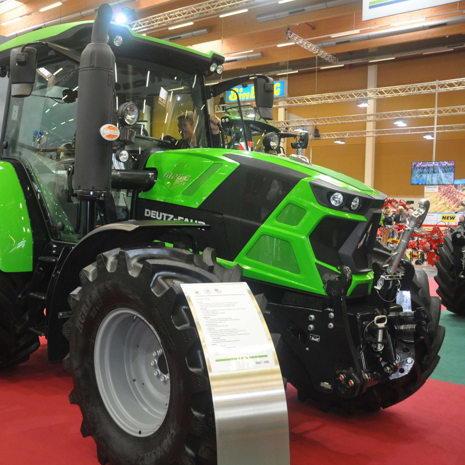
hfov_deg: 45.9
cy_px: 233
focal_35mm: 35
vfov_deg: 47.2
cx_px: 128
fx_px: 532
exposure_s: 1/60
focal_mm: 18
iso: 800
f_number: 3.5
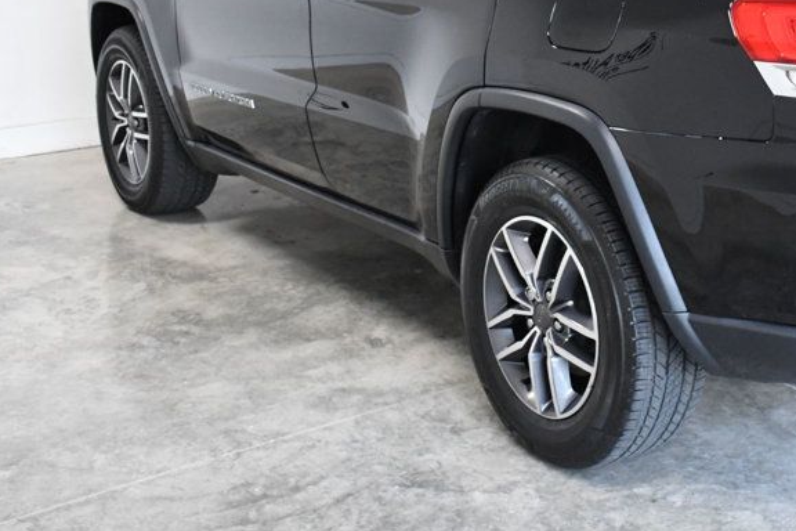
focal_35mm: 64
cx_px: 673
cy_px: 101
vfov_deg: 21.0
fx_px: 1415
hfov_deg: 30.4
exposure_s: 1/250
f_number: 8
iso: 2500
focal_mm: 24
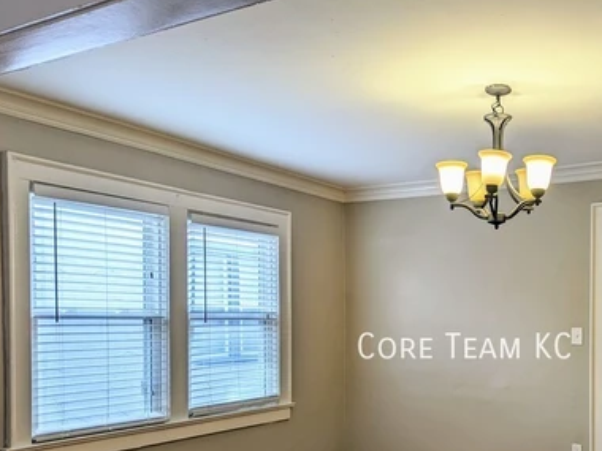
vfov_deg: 36.7
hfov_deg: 46.9
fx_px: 661
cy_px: 343
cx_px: 463
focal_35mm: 38
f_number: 1.85
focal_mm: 6.81
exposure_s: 1/120
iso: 43
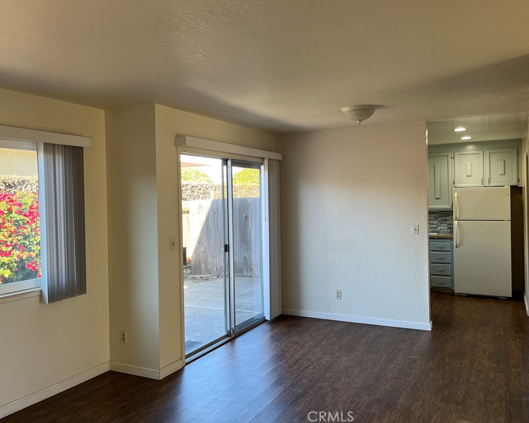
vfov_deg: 51.5
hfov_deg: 62.1
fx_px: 438
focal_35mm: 28
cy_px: 206
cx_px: 285
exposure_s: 1/120
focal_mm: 5.1
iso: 64
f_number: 1.6
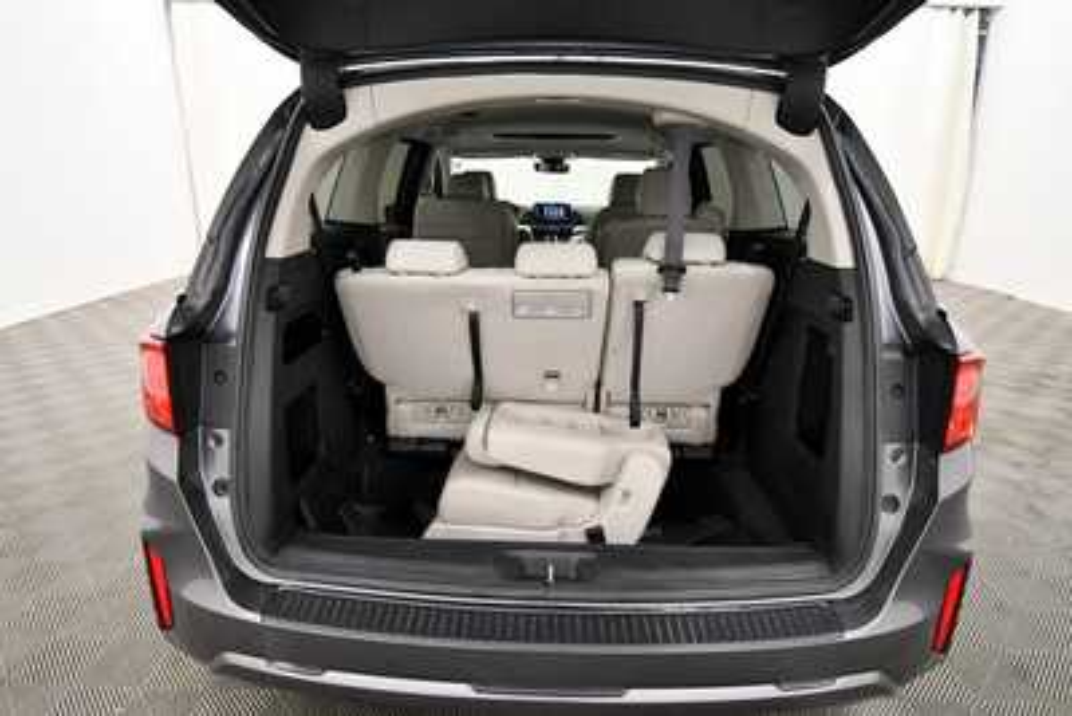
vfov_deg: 59.5
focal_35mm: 21
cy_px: 358
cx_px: 536
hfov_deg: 81.2
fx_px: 626
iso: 2000
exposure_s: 1/125
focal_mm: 14
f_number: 5
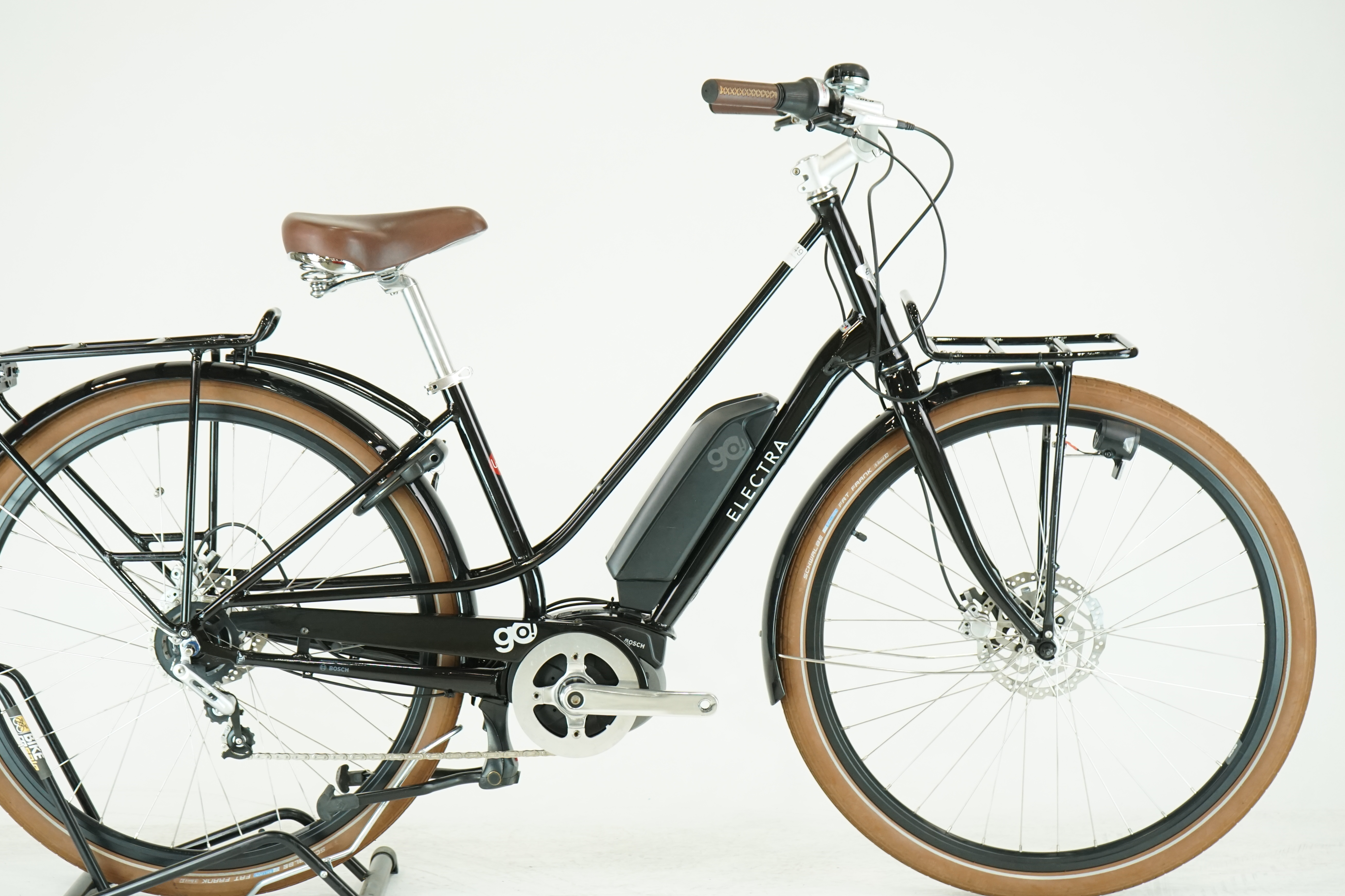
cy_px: 428
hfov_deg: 32.4
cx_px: 619
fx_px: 2316
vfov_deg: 21.9
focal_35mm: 62
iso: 1600
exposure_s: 1/200
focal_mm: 54
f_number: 5.6
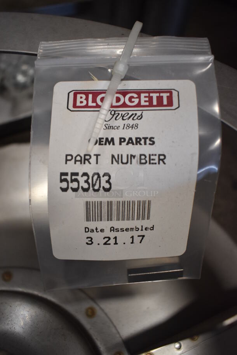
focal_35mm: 27
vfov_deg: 67.3
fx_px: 266
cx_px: 118
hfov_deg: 48.0
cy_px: 178
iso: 1400
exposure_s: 1/125
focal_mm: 18
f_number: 3.5
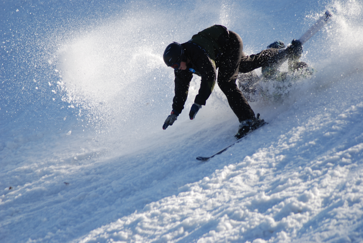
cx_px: 182
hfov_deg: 6.0
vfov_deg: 4.0
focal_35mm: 345
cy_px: 122
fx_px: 3483
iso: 200
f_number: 5.6
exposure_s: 1/640
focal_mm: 230
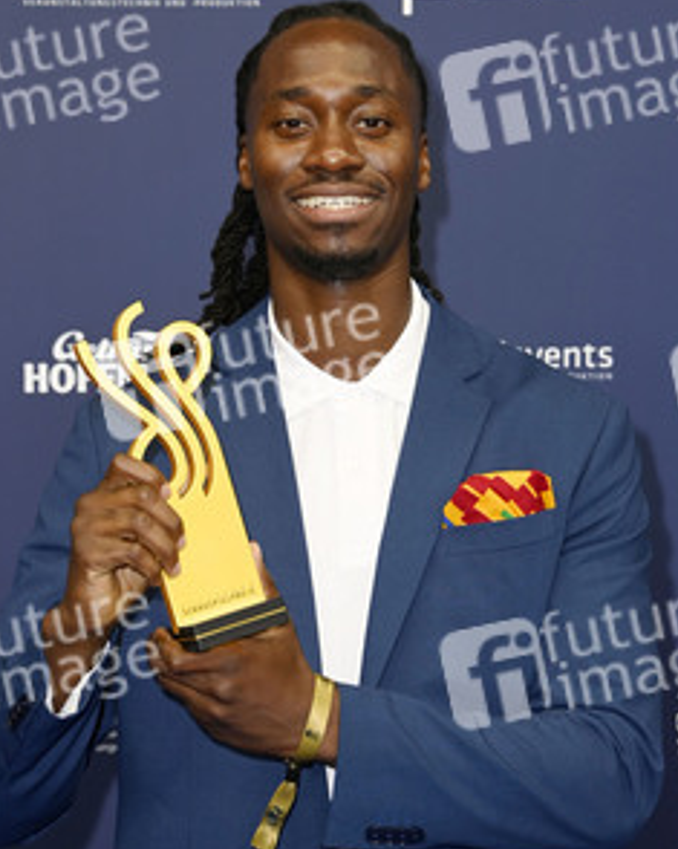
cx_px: 326
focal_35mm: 92
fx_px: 2309
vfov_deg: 20.8
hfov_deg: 16.7
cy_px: 517
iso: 800
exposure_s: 1/200
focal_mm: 72
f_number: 5.6
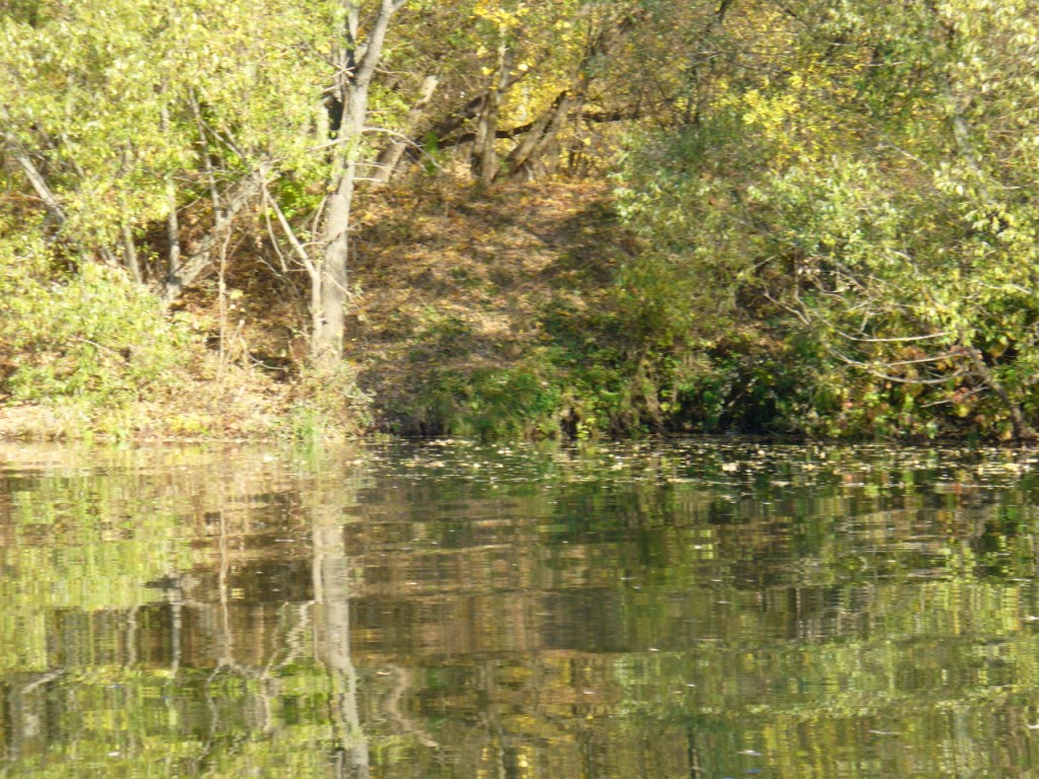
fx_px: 4412
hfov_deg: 13.4
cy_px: 390
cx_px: 520
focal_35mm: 147
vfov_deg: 10.1
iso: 80
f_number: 3.9
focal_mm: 24.3
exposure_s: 1/200
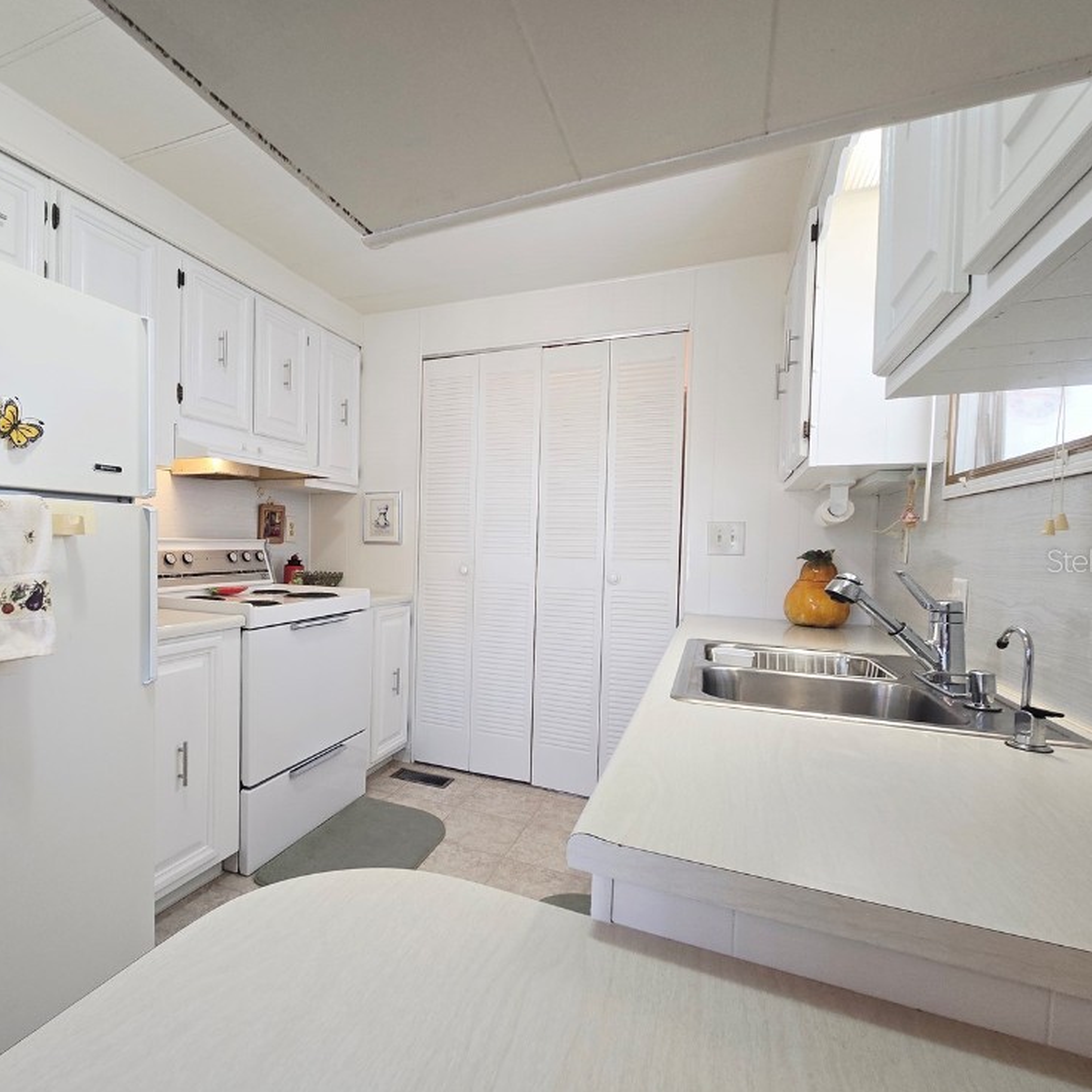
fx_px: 571
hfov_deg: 86.1
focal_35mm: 16
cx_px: 426
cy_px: 560
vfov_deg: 87.4
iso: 80
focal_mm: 2.2
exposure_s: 1/60
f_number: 2.2
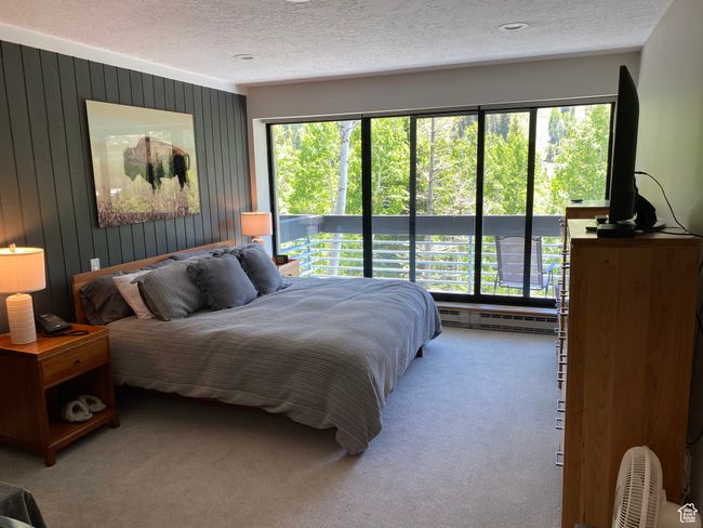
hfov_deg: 67.3
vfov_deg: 53.1
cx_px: 352
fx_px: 528
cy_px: 264
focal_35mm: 26
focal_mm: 4.25
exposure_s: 1/120
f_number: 1.8
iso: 64
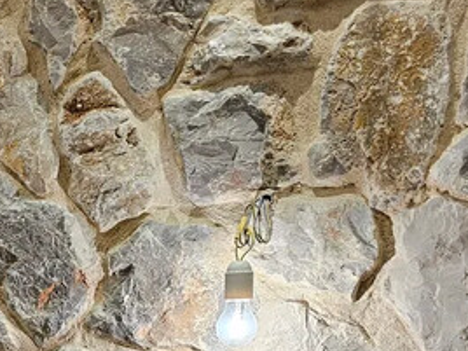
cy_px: 512
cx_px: -178
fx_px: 1190
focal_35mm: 88
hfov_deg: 20.0
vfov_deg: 15.6
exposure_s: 1/100
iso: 80
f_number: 1.7
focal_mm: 6.3
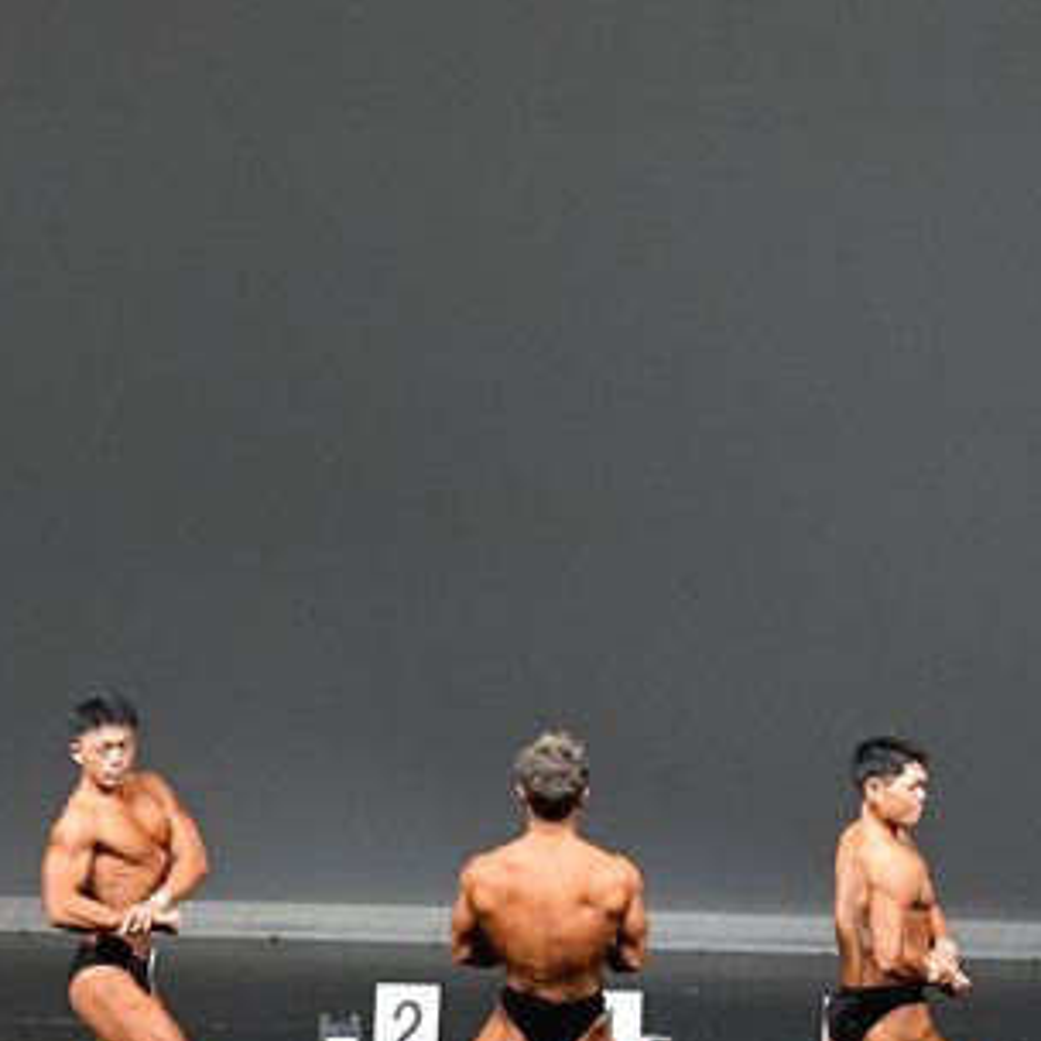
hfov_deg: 6.6
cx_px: 683
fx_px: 9050
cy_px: 825
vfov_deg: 6.6
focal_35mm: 266
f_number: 5.6
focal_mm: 82
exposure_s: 1/400
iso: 5000
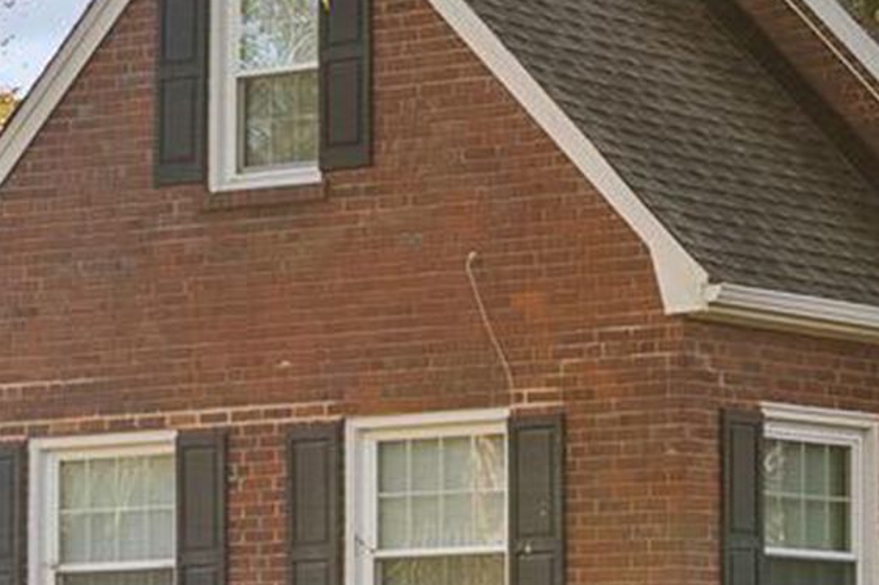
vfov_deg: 6.5
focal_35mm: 211
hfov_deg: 9.7
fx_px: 5150
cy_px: 440
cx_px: 159
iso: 200
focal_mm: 33
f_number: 5.6
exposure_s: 1/125
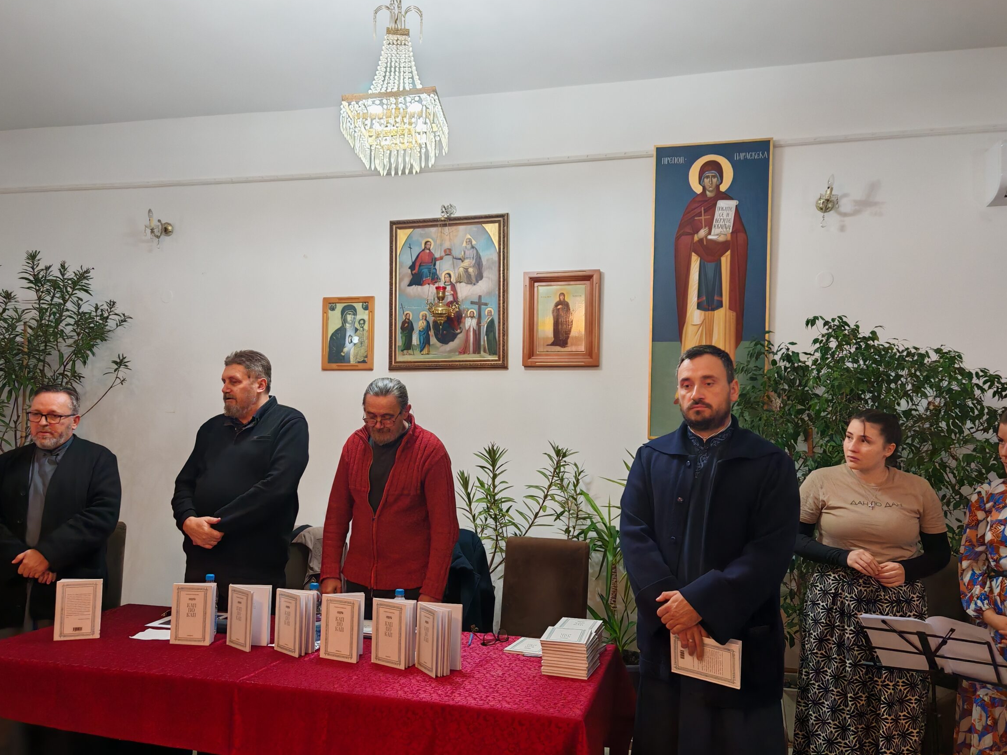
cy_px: 399
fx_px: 873
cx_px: 459
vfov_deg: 46.8
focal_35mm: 30
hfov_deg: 59.9
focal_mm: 6.67
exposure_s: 1/100
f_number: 1.9
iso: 1000
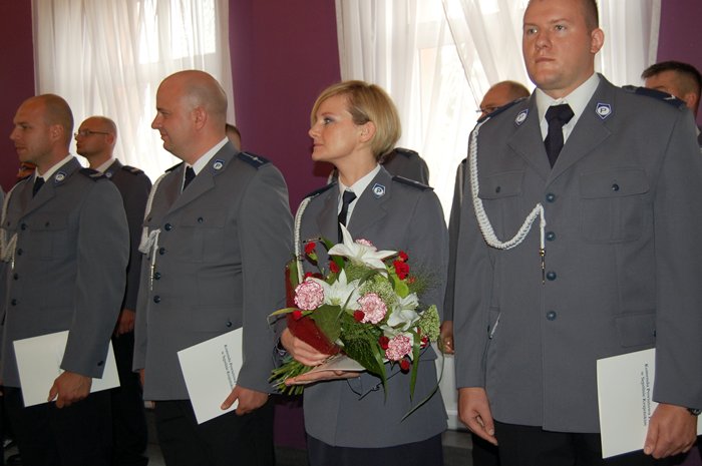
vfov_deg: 34.1
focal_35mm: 39
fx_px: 760
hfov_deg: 49.6
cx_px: 351
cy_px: 233
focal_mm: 26
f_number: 4.2
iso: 400
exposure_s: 1/60
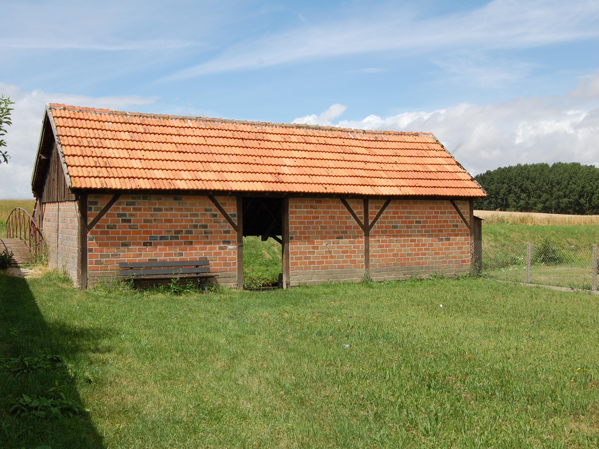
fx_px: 692
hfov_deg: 46.7
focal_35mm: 40
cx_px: 257
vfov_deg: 36.0
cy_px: 225
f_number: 9
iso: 200
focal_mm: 24
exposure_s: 1/320
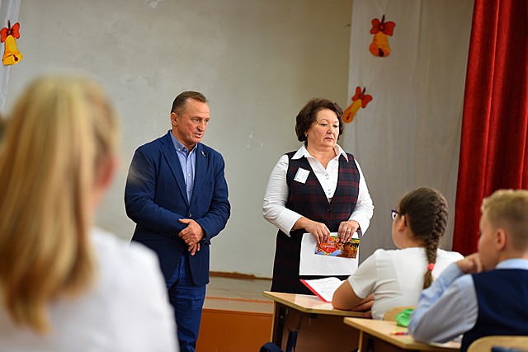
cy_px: 176
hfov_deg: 23.6
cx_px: 264
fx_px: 1262
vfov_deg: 15.9
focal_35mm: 86
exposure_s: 1/125
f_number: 2.8
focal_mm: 86
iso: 900
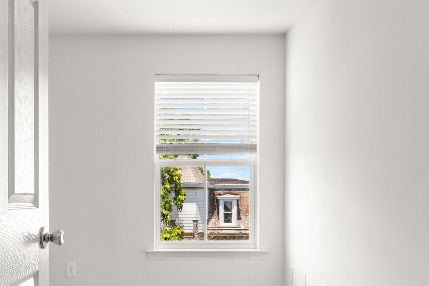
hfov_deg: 55.5
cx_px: 180
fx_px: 405
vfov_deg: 38.3
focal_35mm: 34
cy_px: 198
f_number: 9
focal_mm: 16
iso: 250
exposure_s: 1/1.67
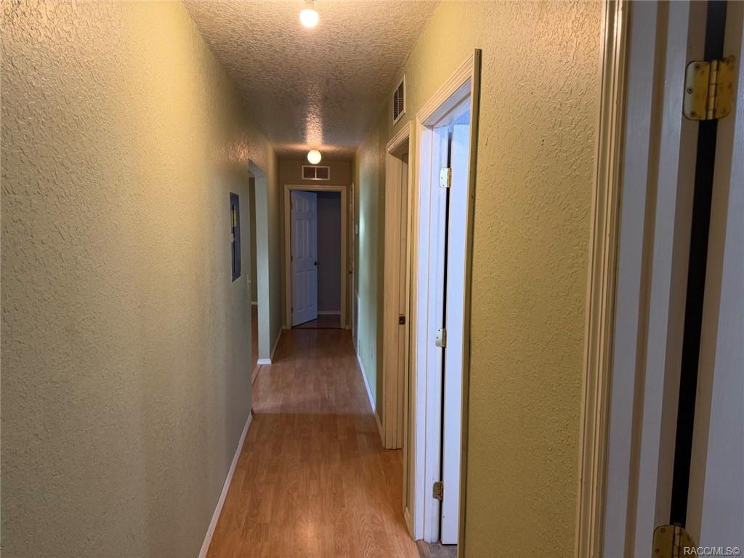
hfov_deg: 71.6
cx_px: 372
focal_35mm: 24
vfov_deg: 56.8
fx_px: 516
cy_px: 279
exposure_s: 1/60
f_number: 1.78
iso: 160
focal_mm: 6.76
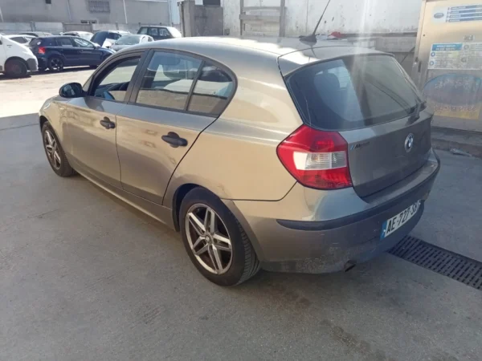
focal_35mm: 28
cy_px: 180
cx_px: 241
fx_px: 390
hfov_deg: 63.4
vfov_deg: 49.7
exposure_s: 1/338
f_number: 2.2
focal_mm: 3.46
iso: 100
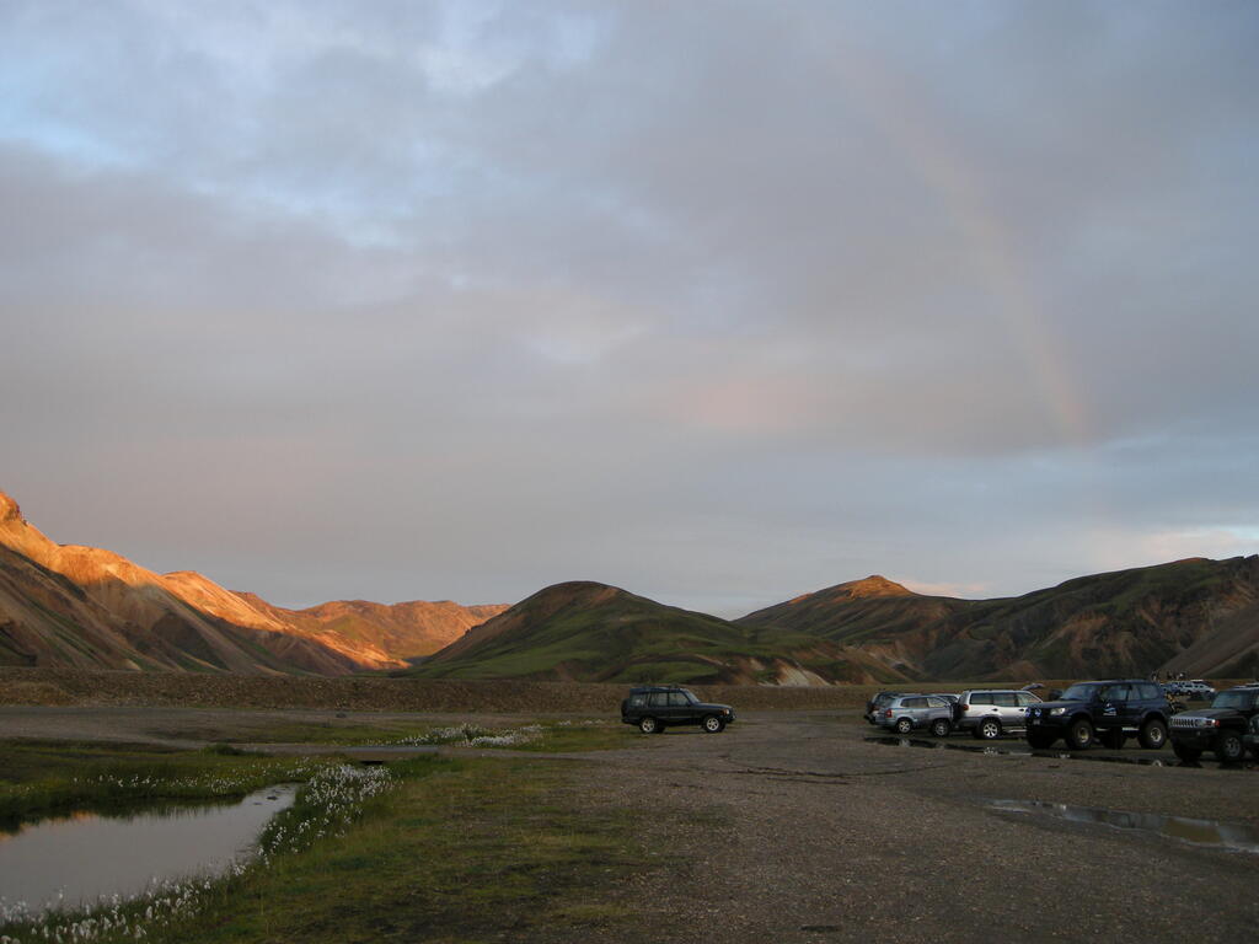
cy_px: 472
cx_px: 630
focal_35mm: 35
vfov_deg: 40.7
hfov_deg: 52.6
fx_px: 1273
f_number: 3.4
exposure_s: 1/79.4
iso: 100
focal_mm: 7.5
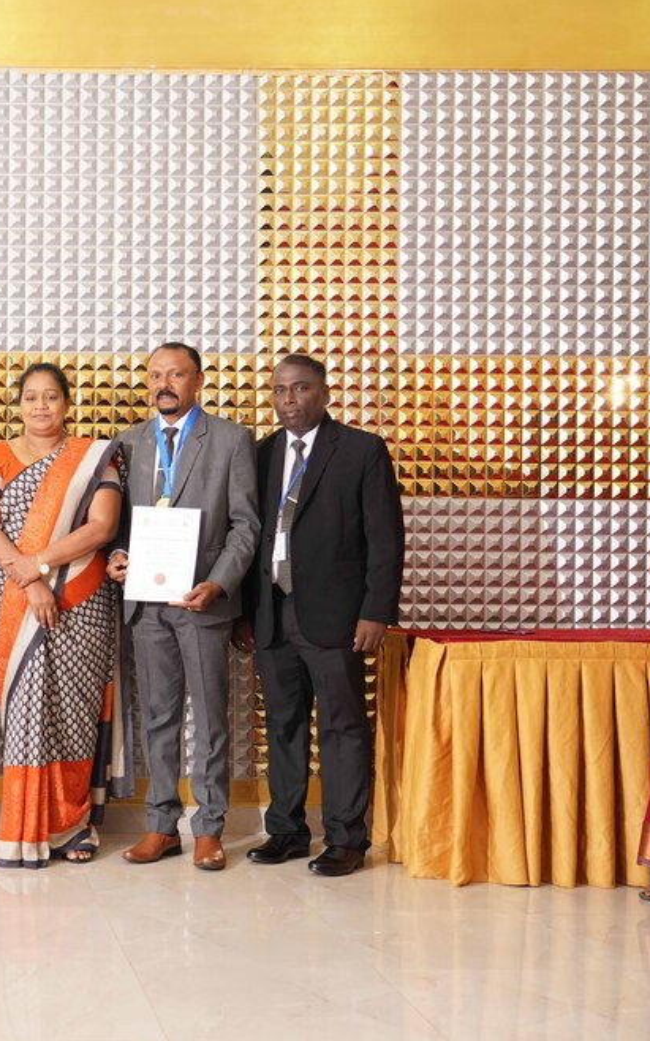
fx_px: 1616
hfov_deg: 21.4
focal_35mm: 57
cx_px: -95
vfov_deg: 35.7
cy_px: 518
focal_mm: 37
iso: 800
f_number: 4
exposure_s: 1/250
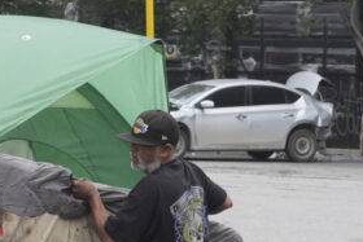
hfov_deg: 6.0
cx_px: -26
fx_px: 3460
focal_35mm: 343
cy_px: 274
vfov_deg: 4.0
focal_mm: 100
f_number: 18
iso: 2500
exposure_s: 1/800
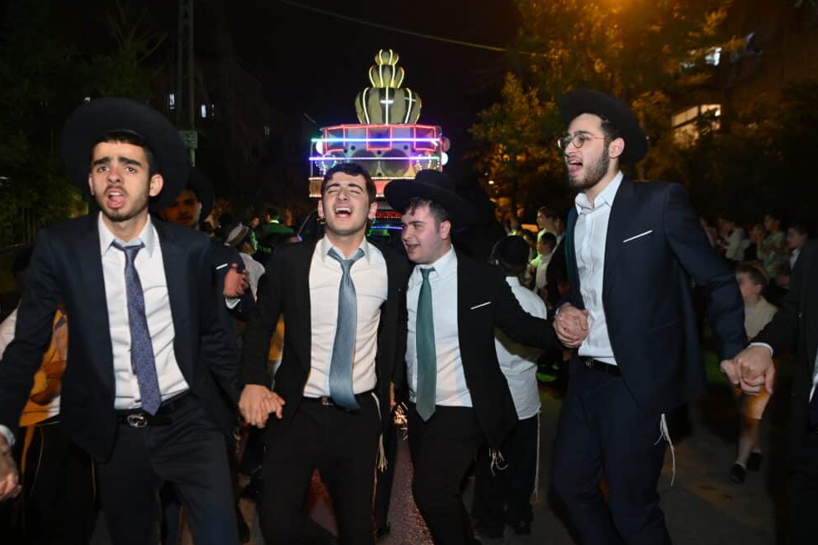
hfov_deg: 71.5
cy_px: 279
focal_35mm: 25
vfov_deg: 51.3
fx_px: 568
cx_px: 409
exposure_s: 1/100
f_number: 4
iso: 2500
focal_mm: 24
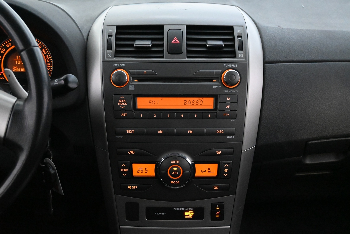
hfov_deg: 43.6
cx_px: 175
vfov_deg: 29.9
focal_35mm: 45
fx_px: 437
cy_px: 117
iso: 8000
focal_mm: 30
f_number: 4.8
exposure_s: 1/50
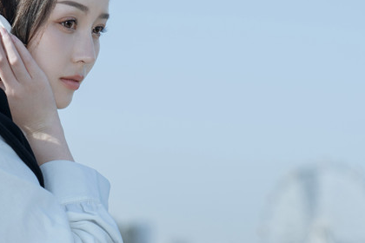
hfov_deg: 12.7
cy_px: 160
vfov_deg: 8.5
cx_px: 181
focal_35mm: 162
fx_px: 1642
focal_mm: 68
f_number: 3.2
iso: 200
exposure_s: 1/2000
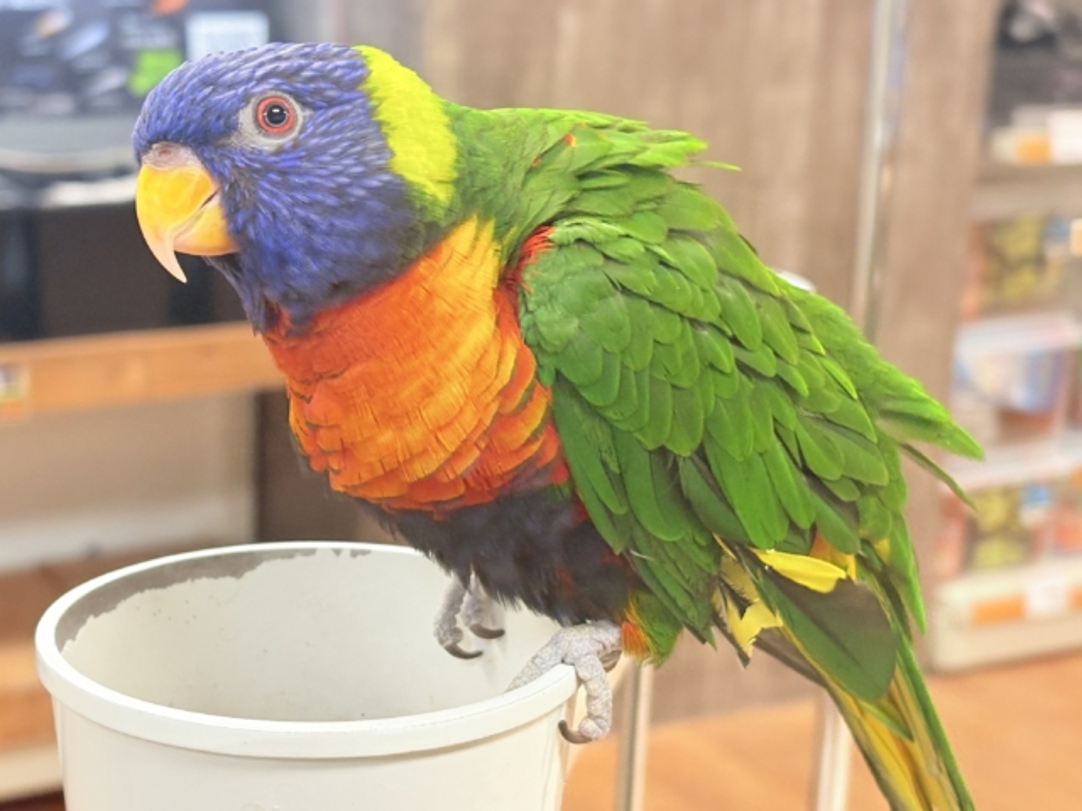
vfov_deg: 28.0
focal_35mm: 52
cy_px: 406
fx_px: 1625
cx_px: 541
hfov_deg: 36.8
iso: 100
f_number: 1.6
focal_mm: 5.96
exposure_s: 1/113
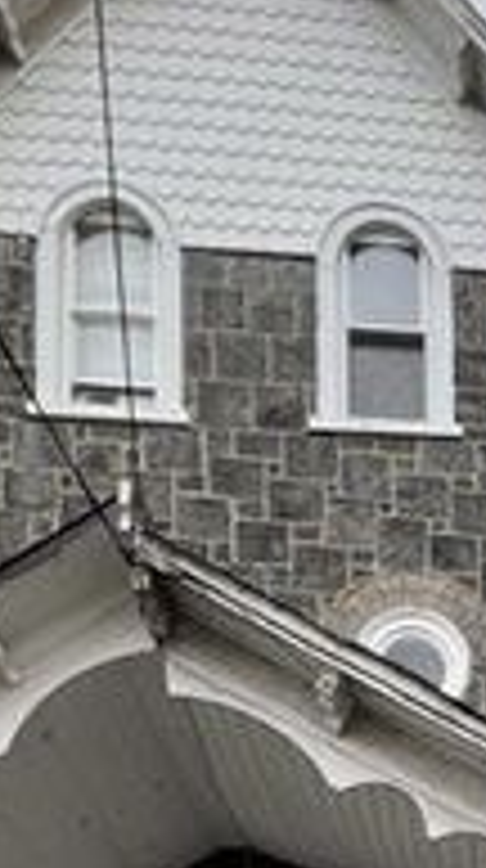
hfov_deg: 22.3
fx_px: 1127
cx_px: 598
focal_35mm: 49
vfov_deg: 28.1
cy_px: 1302
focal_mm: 1.57
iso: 32
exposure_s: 1/207
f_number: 1.8
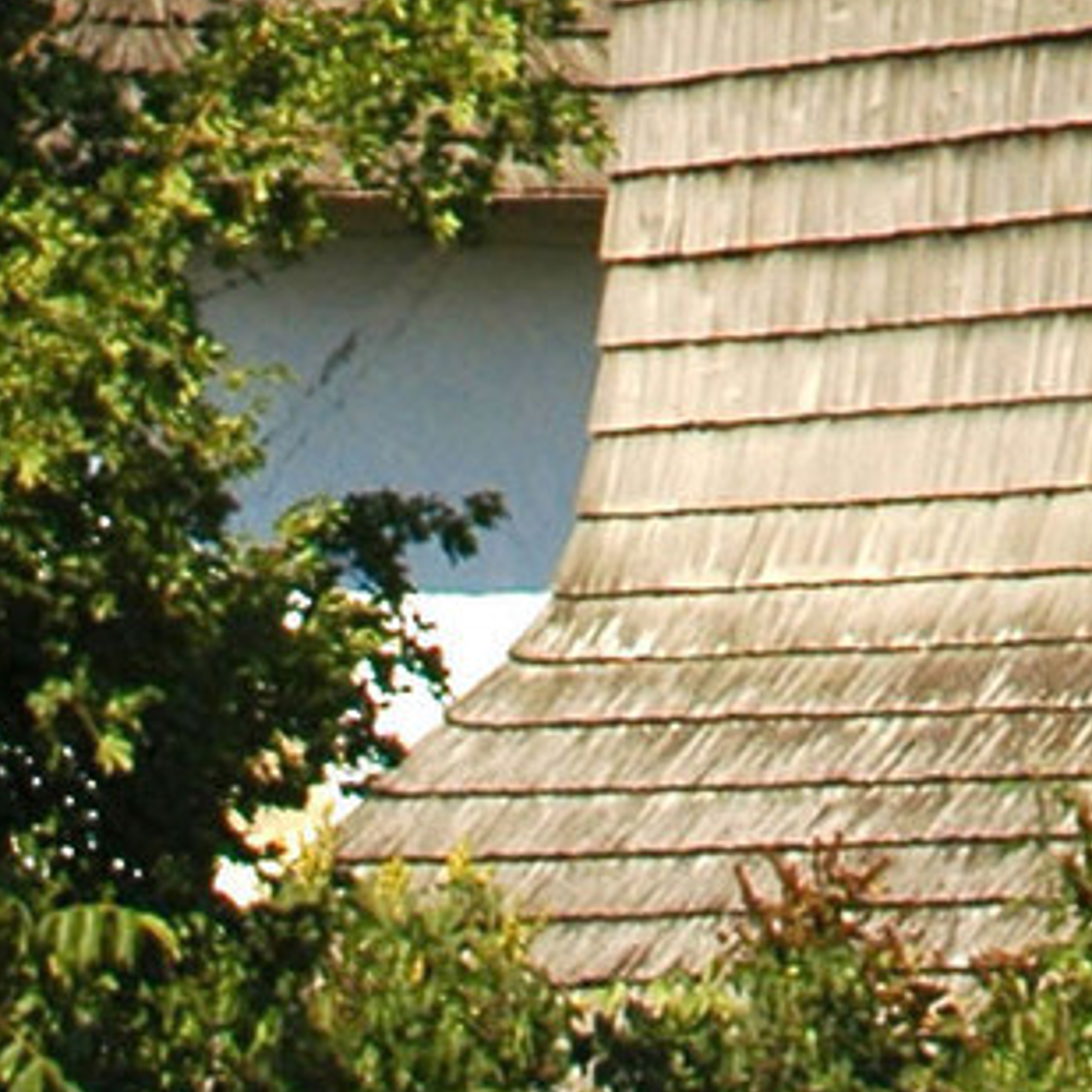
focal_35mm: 774
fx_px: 27624
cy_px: -2810
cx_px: 1707
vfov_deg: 2.2
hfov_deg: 2.3
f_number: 7.1
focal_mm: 78
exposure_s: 1/125
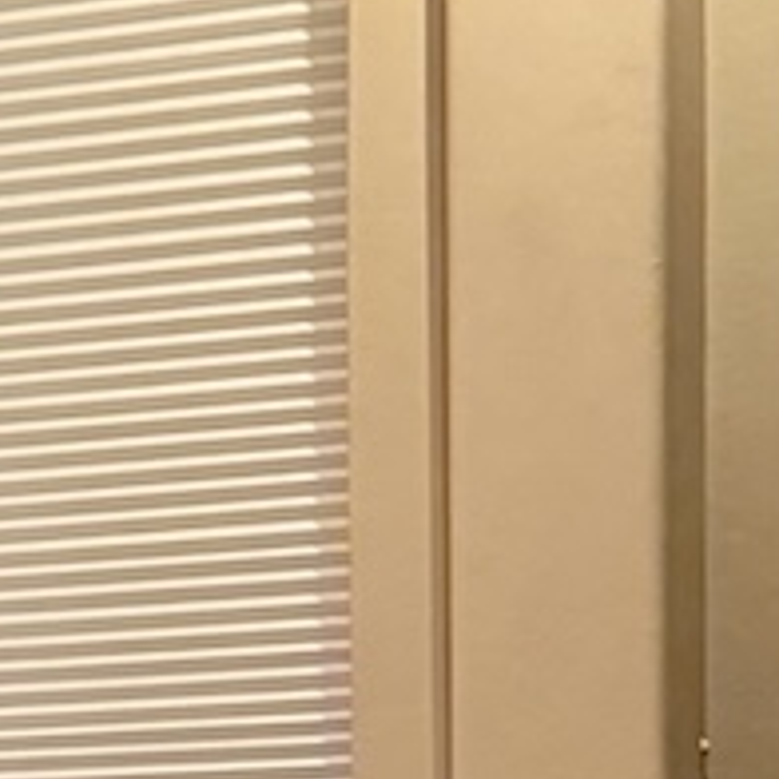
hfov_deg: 12.0
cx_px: 12
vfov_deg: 11.7
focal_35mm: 144
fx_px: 3666
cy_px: 1127
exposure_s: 1/60
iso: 800
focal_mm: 6.76
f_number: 1.78
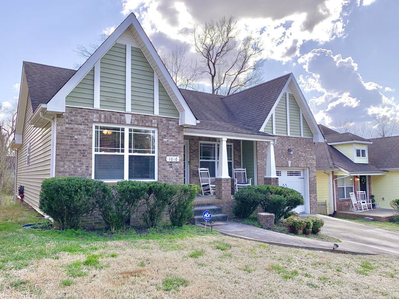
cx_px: 200
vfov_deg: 53.1
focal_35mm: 26
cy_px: 150
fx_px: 300
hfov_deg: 67.3
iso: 25
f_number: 1.8
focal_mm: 4.25
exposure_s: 1/1880
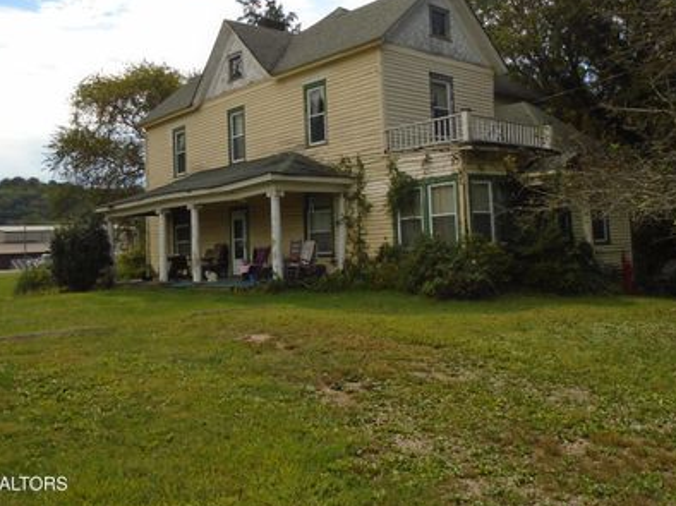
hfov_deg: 55.3
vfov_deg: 42.6
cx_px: 360
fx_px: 644
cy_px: 191
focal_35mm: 33
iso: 100
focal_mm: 4.6
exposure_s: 1/1000
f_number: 3.2
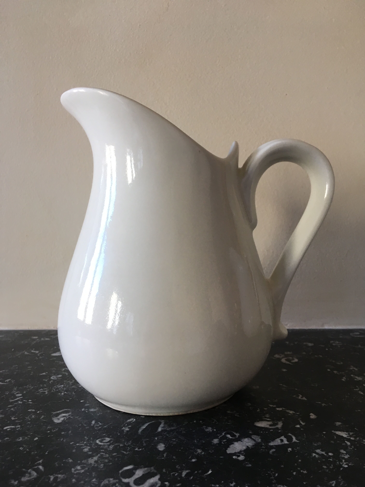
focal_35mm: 29
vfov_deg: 61.7
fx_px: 408
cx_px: 182
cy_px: 244
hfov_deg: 48.2
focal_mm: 4.15
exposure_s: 1/33
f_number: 2.2
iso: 50
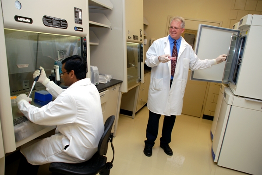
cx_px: 131
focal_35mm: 30
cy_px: 88
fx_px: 219
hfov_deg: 61.9
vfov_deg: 43.7
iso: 200
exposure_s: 1/60
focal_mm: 20
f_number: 4
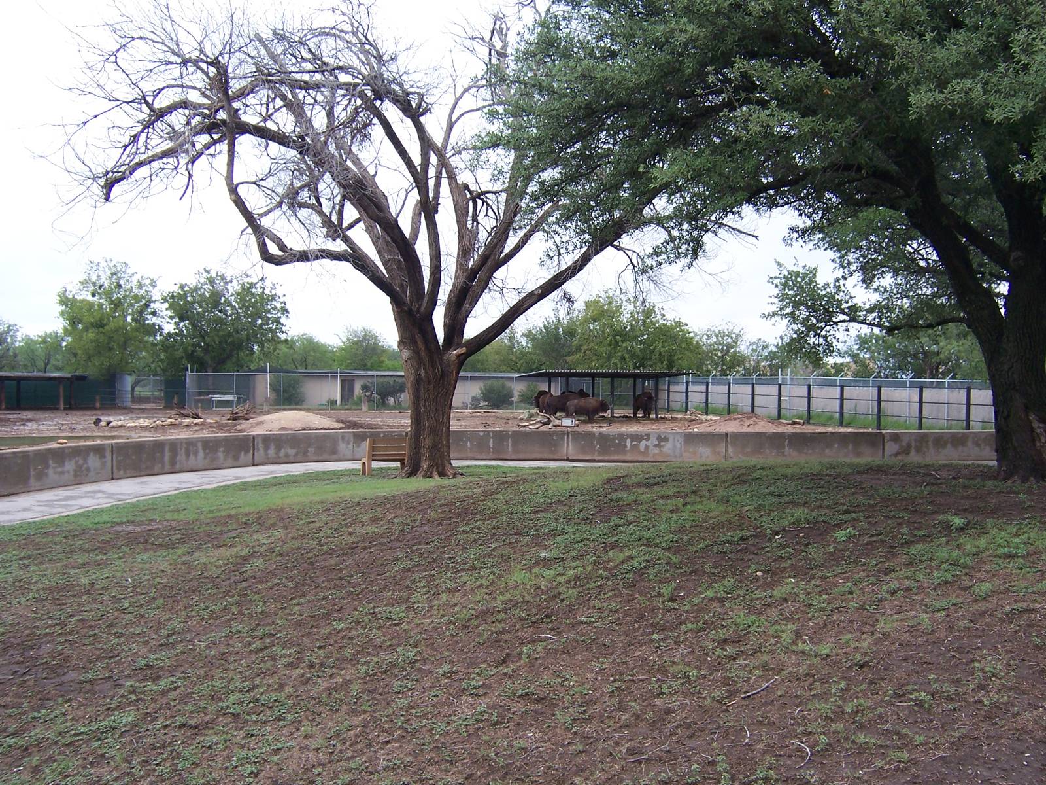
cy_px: 392
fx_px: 997
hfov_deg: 55.4
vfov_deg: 42.9
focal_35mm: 33
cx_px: 523
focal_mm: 5.5
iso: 80
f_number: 3.4
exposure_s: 1/180
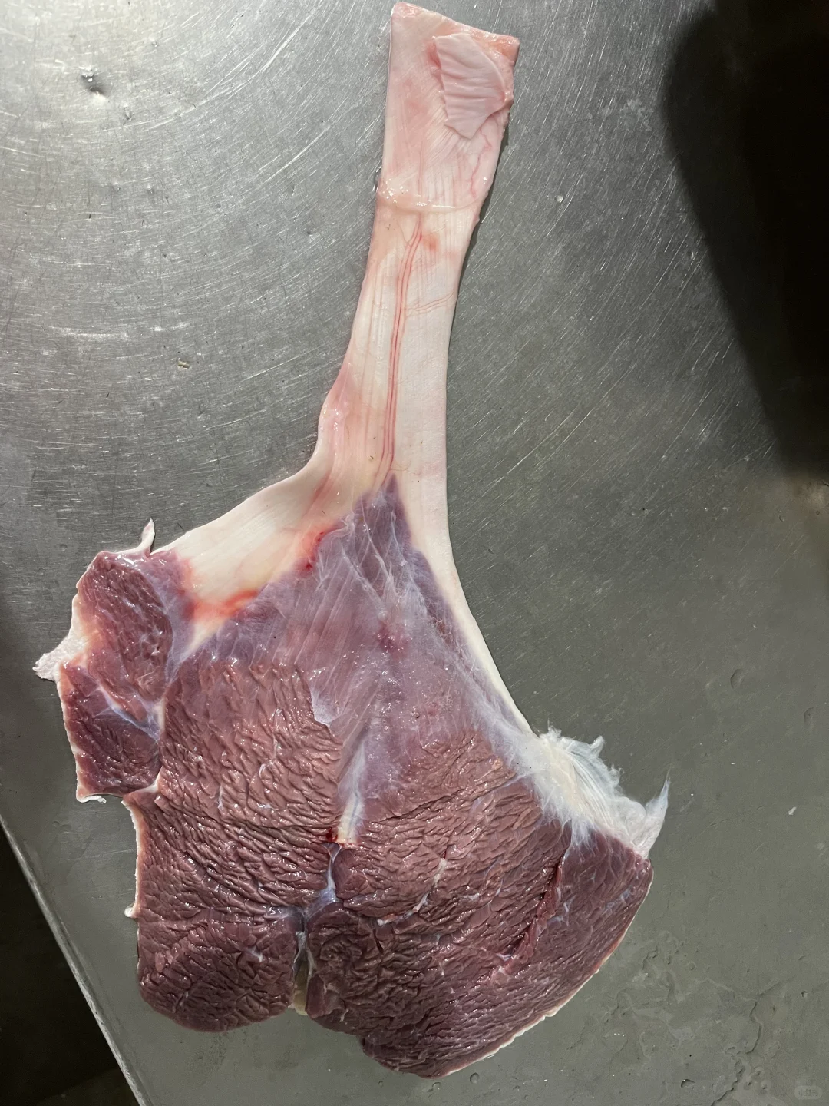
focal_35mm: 26
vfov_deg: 67.3
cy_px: 553
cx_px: 414
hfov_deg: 53.1
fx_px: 830
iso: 250
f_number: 1.6
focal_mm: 5.1
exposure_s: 1/50
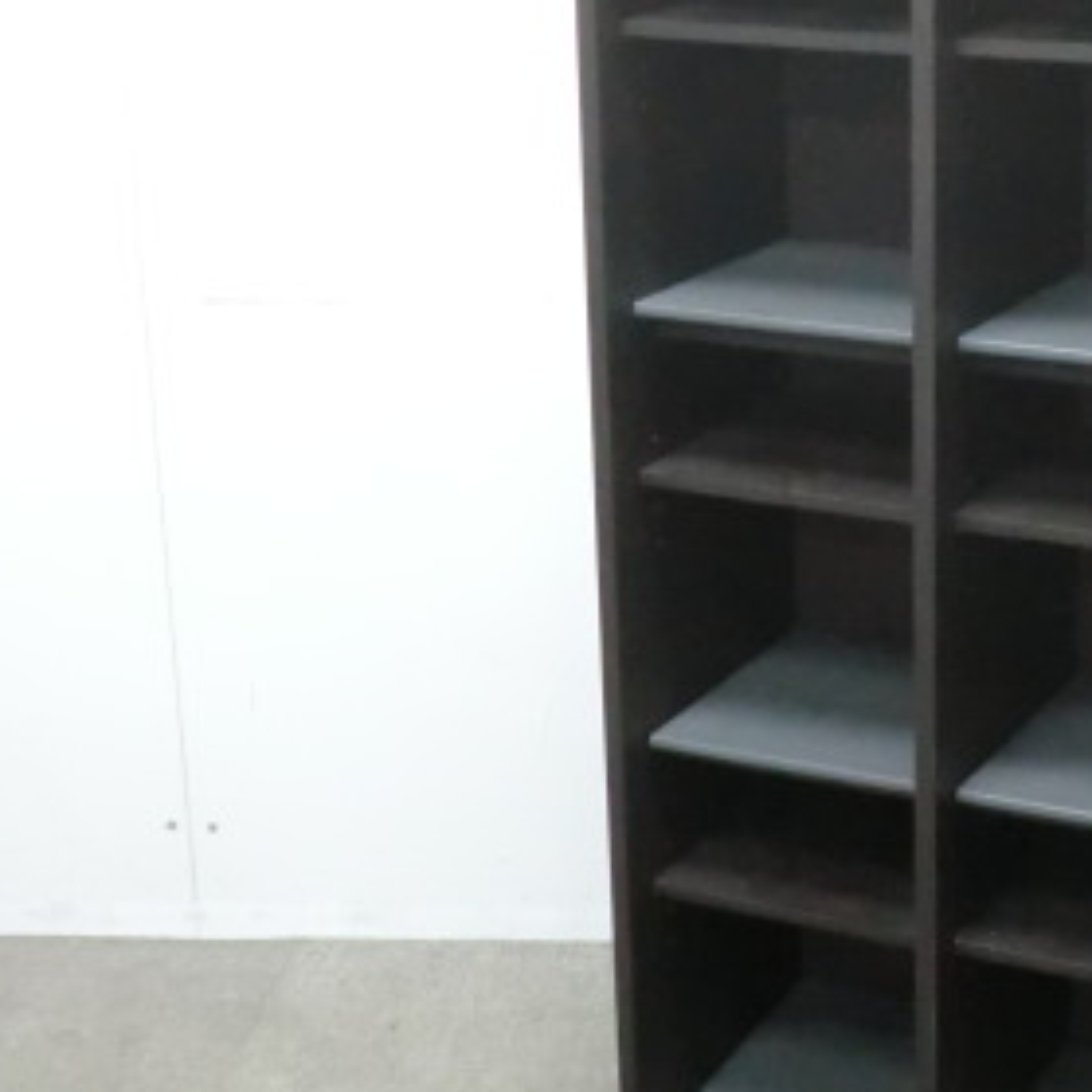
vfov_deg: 22.4
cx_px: 959
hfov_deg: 22.0
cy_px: 431
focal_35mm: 77
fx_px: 2748
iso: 800
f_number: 3.9
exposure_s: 1/30
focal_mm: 6.9
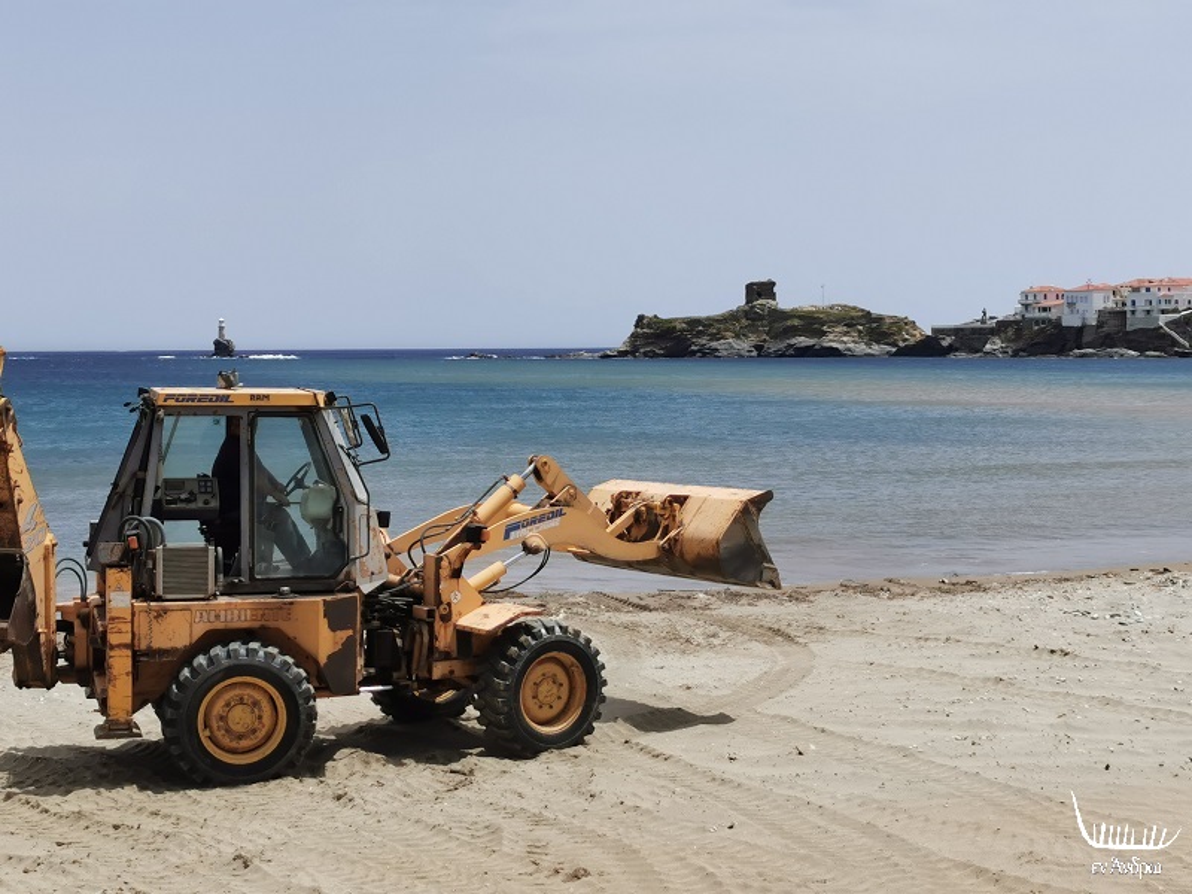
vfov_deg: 24.0
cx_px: 596
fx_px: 2101
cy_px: 447
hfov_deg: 31.7
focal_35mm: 61
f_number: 1.6
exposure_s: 1/6024
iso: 50
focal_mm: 5.56
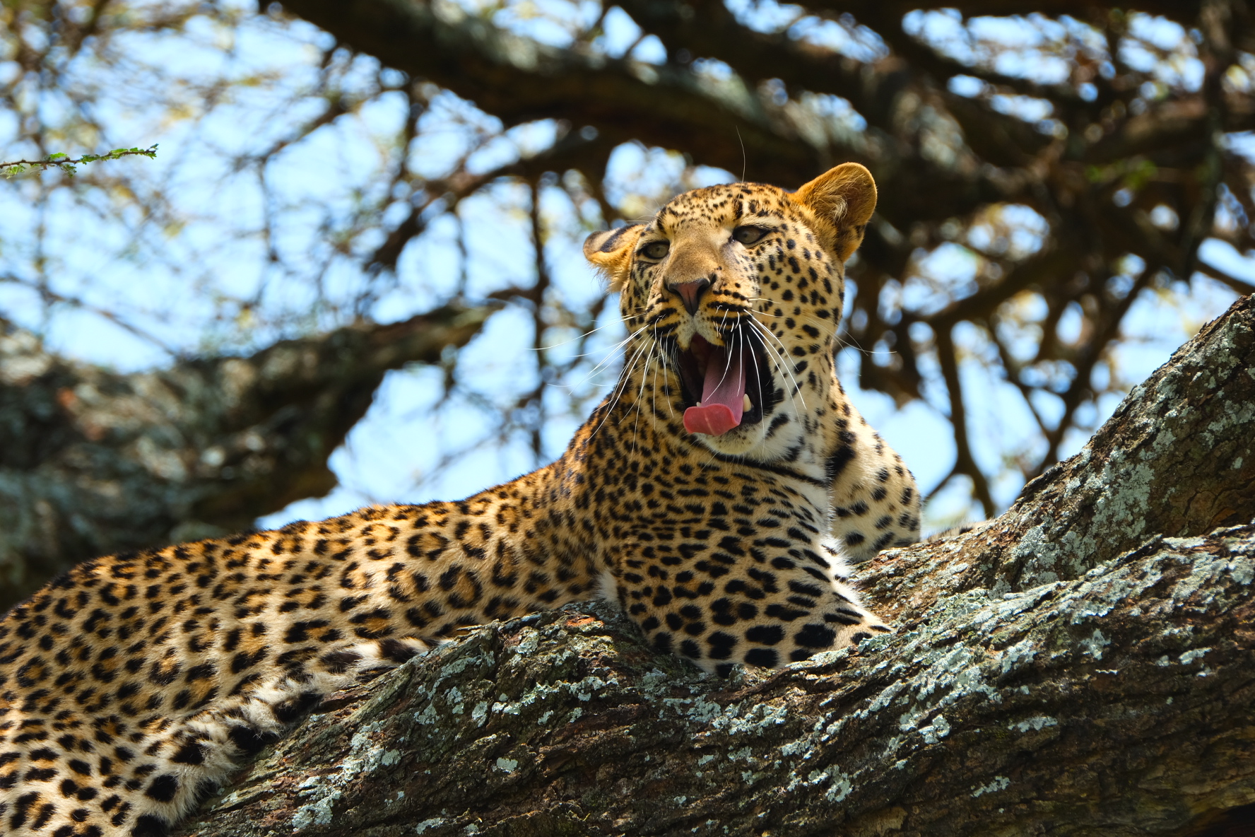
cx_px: 628
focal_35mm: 600
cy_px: 418
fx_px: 20915
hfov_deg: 3.4
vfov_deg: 2.3
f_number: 8
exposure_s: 1/210
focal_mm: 400
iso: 250
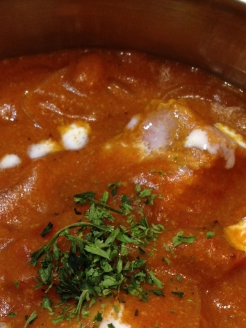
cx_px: 97
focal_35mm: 84
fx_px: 795
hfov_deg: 17.6
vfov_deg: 23.1
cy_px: 242
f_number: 2.4
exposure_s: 1/20
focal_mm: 4.12
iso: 64
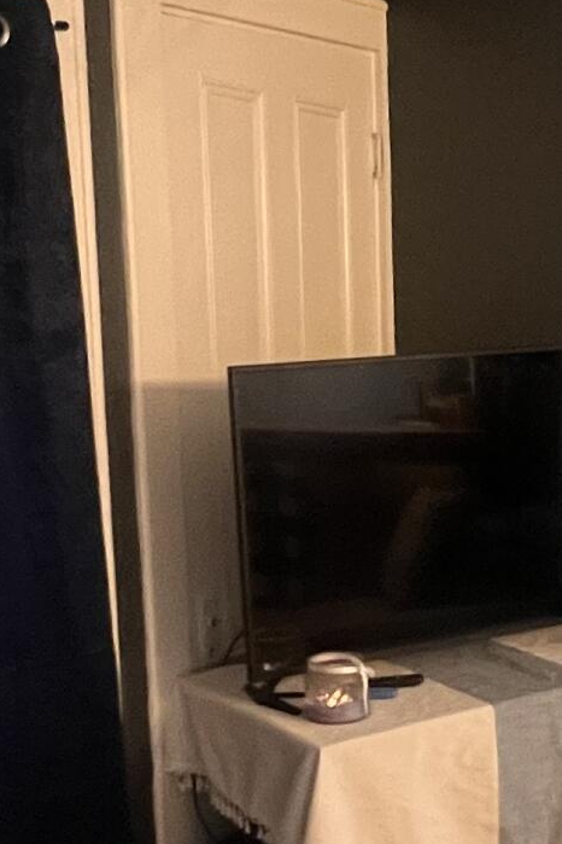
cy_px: 558
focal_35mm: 58
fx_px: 1358
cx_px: 435
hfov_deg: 23.1
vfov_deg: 34.2
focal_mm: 1.57
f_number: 1.8
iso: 800
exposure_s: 1/60
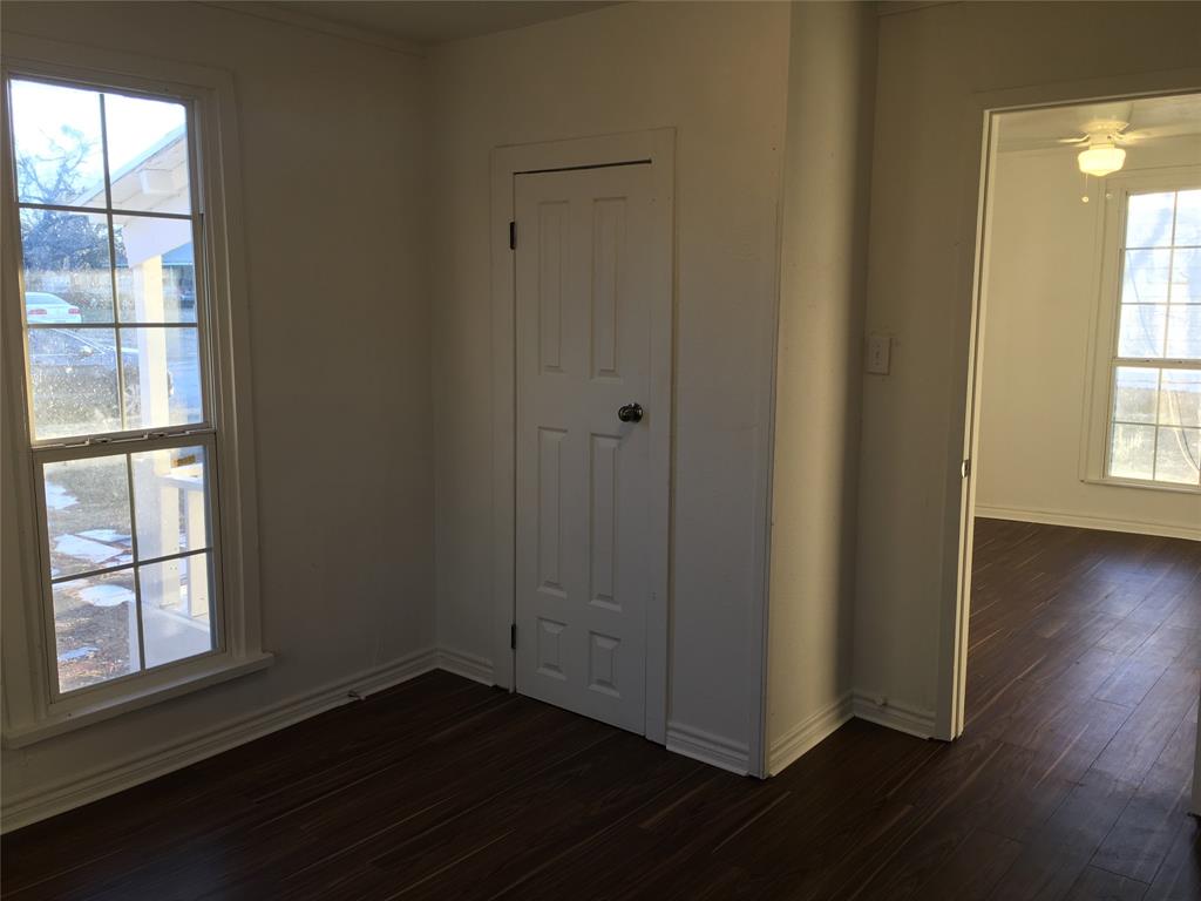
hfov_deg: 61.7
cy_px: 450
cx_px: 600
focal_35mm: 29
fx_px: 1006
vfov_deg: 48.2
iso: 25
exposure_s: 1/40
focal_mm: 4.15
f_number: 2.2
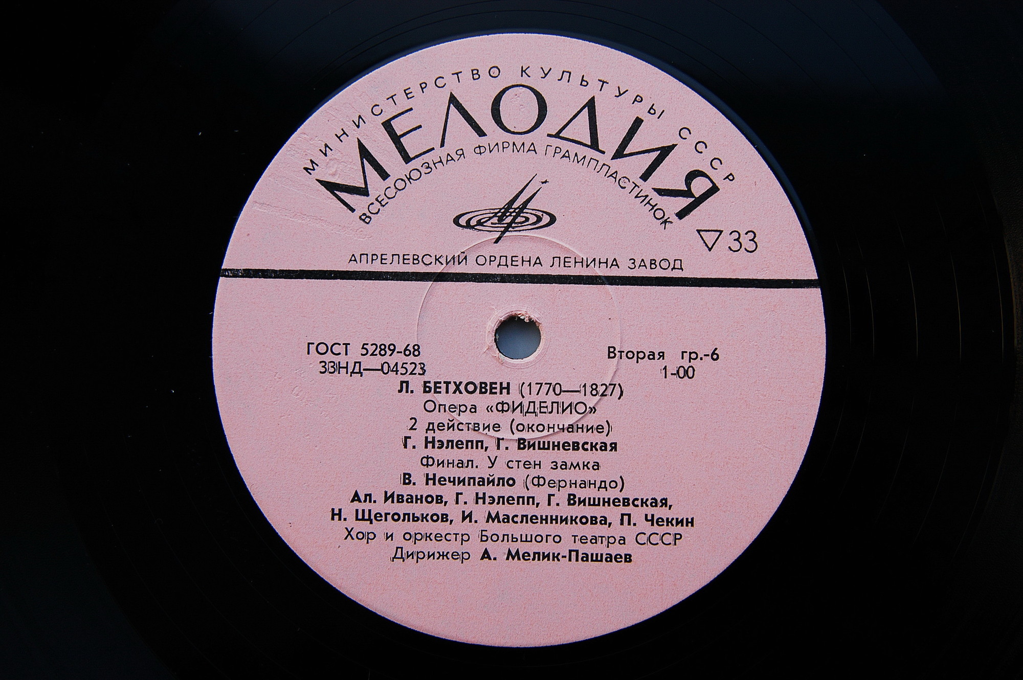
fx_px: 1491
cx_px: 512
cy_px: 340
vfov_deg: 25.7
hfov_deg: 37.9
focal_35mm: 52
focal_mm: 35
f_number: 4
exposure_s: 1/60
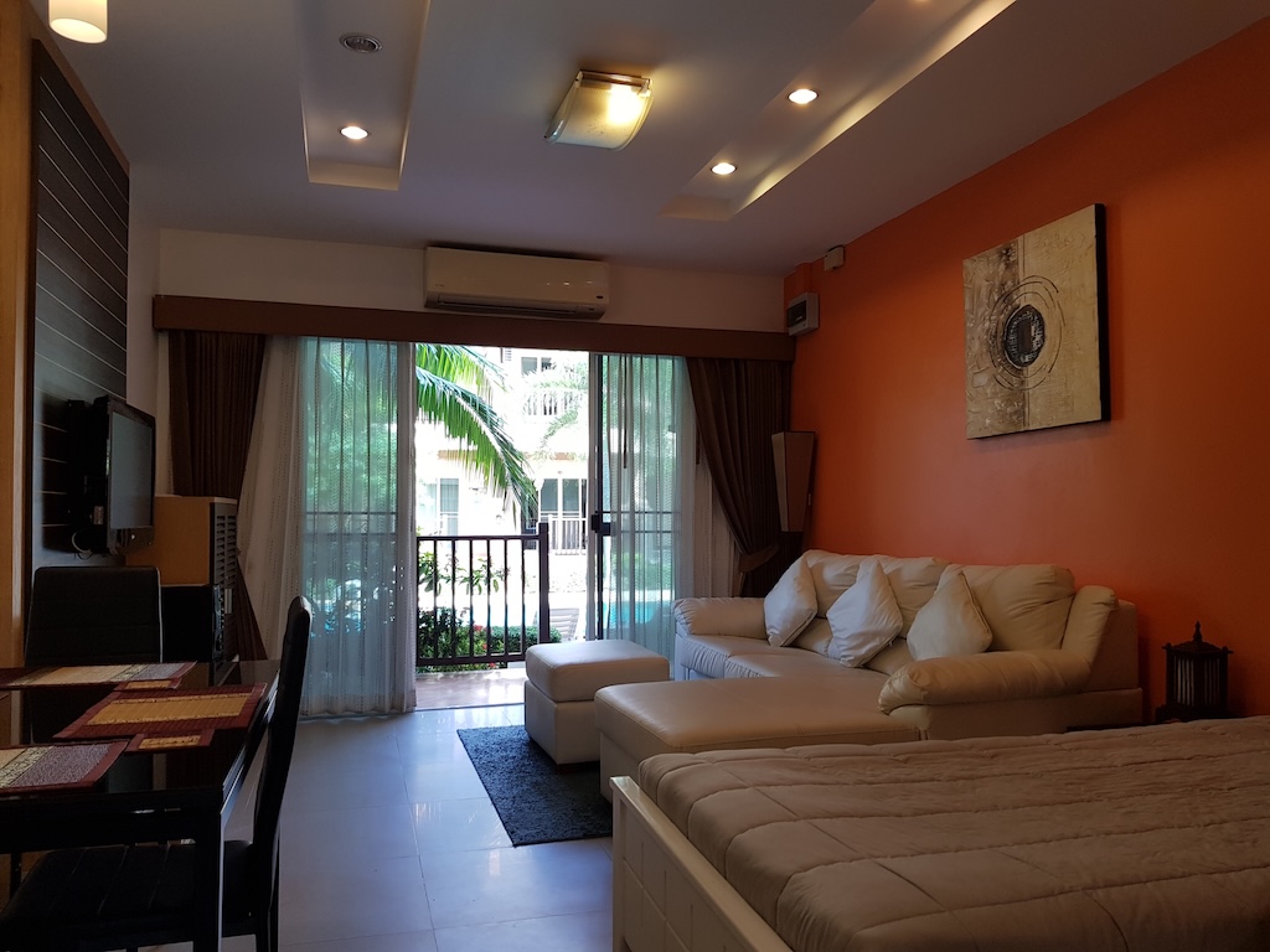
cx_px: 635
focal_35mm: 26
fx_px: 954
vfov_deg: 53.1
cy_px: 476
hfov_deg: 67.3
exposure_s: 1/100
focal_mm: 4.3
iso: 64
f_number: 1.7
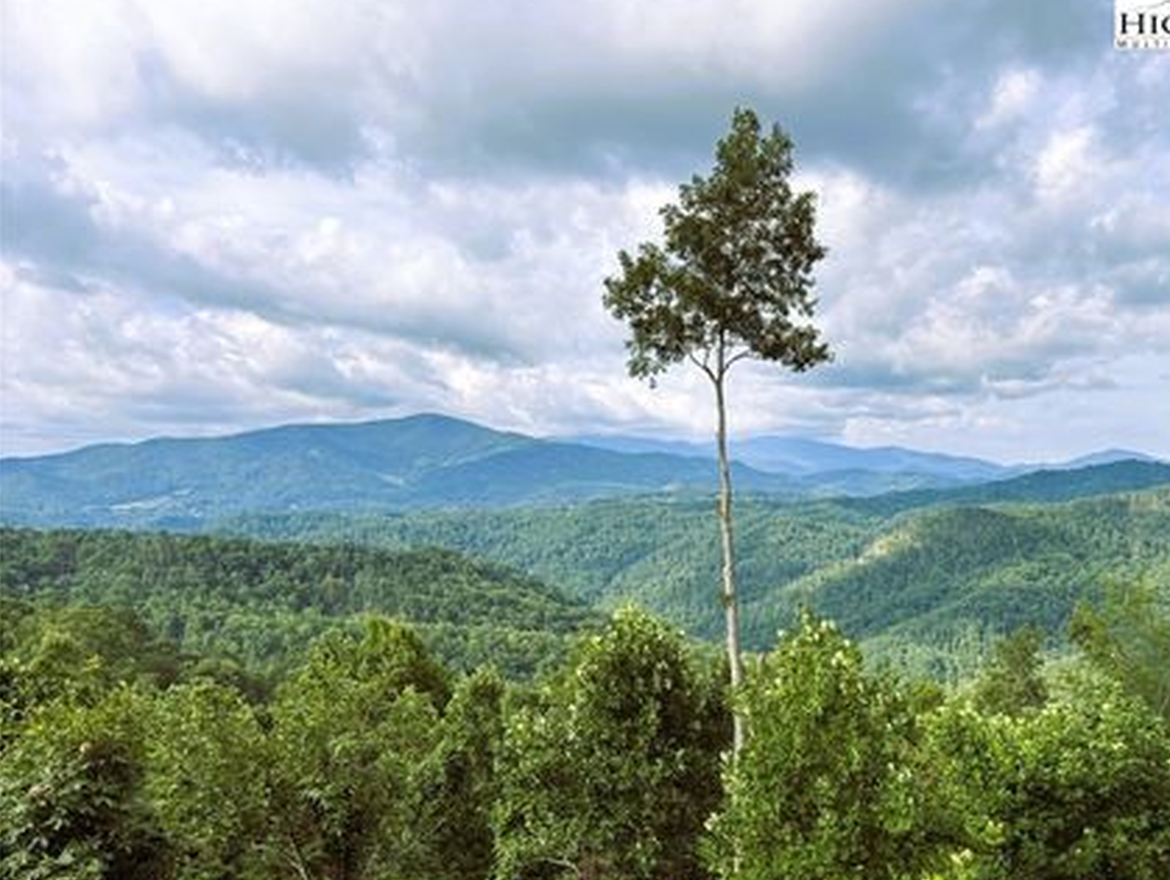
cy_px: 504
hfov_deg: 57.9
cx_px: 695
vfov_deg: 45.4
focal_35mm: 31
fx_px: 1049
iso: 50
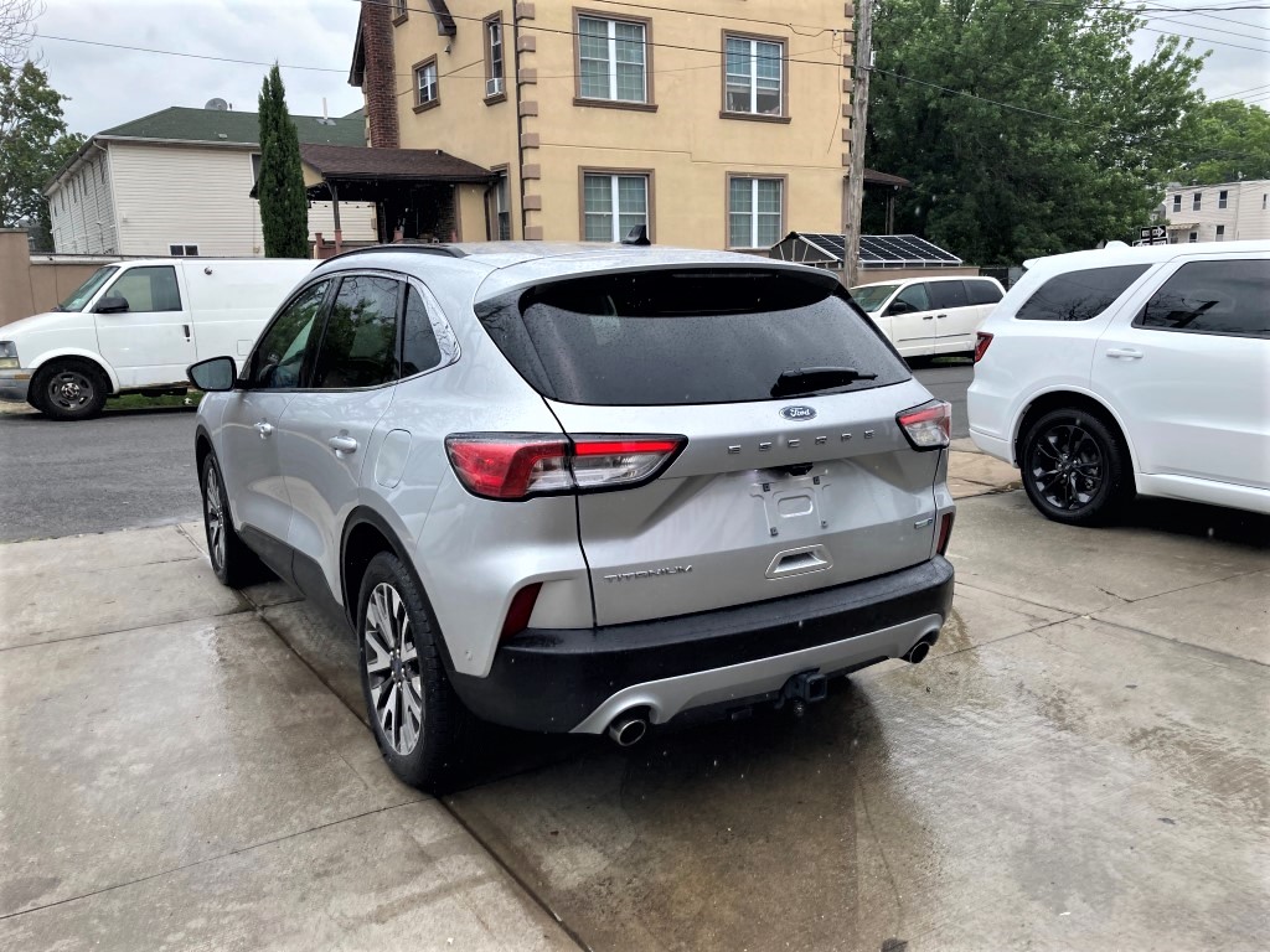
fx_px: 1027
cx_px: 635
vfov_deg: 49.7
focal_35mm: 28
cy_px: 476
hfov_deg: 63.4
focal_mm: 3.99
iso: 20
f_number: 1.8
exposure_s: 1/552
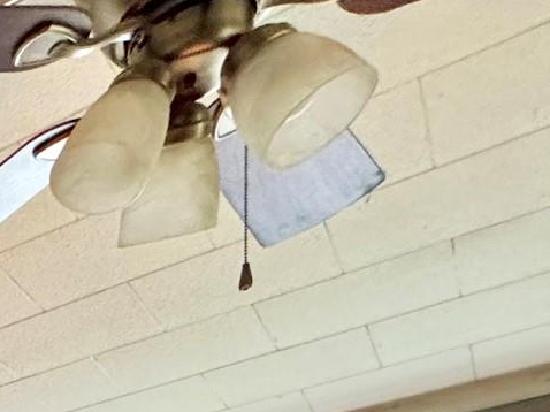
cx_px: -527
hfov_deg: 19.6
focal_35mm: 60
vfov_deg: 17.4
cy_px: 829
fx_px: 953
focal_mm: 2.22
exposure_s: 1/79
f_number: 2.2
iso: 320
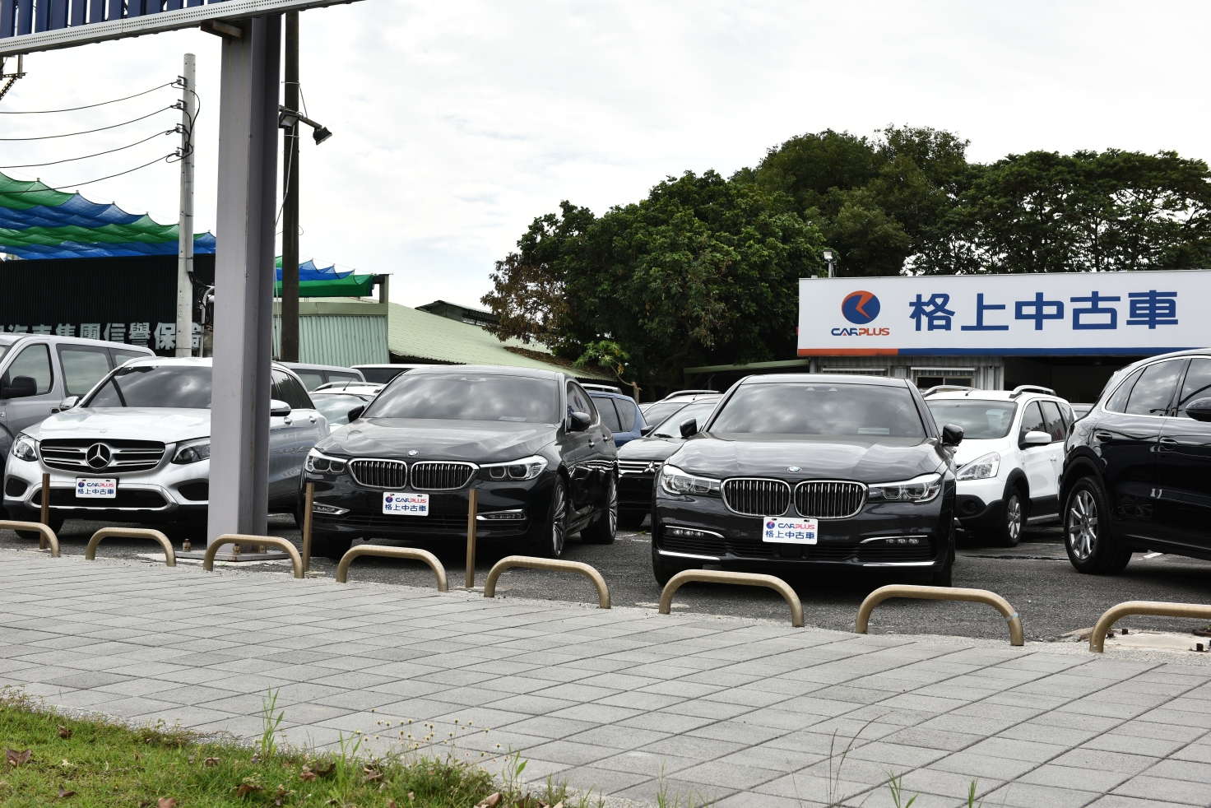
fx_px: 1682
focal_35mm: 50
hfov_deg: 39.6
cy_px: 404
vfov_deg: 27.0
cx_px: 606
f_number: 8
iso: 90
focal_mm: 50
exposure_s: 1/100
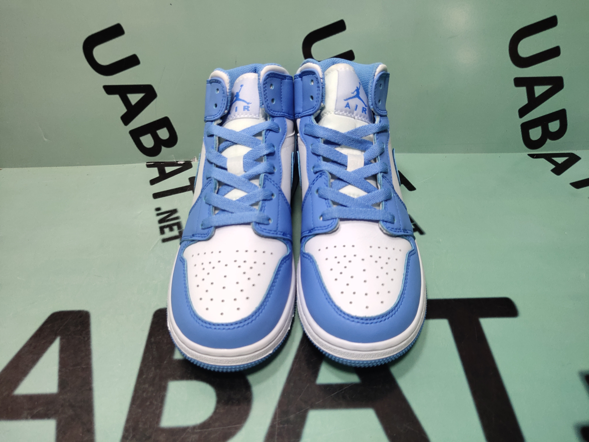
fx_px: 510
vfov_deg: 46.8
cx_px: 294
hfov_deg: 60.0
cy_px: 221
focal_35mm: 30
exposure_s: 1/100
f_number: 1.79
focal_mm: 4.35
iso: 79
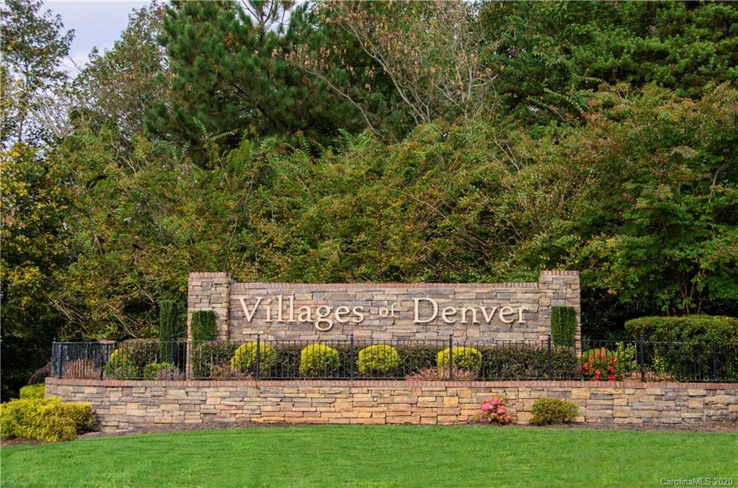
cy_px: 244
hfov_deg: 33.5
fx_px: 1227
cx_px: 369
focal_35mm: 60
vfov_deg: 22.5
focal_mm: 40
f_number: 7.1
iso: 200
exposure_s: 1/200
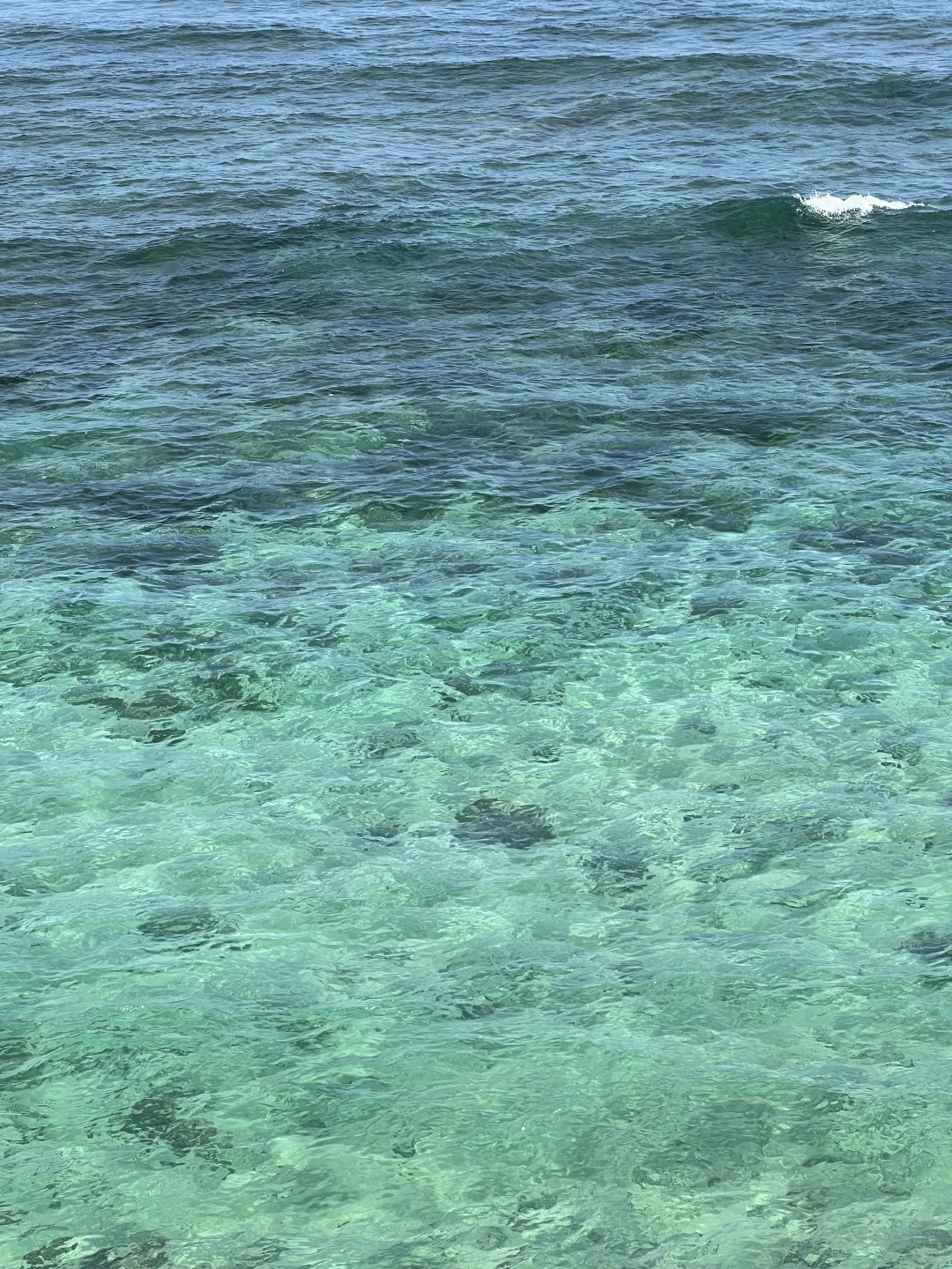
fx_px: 2824
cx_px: 476
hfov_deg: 19.1
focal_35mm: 77
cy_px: 634
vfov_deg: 25.3
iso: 32
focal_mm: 9
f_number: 2.8
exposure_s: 1/589
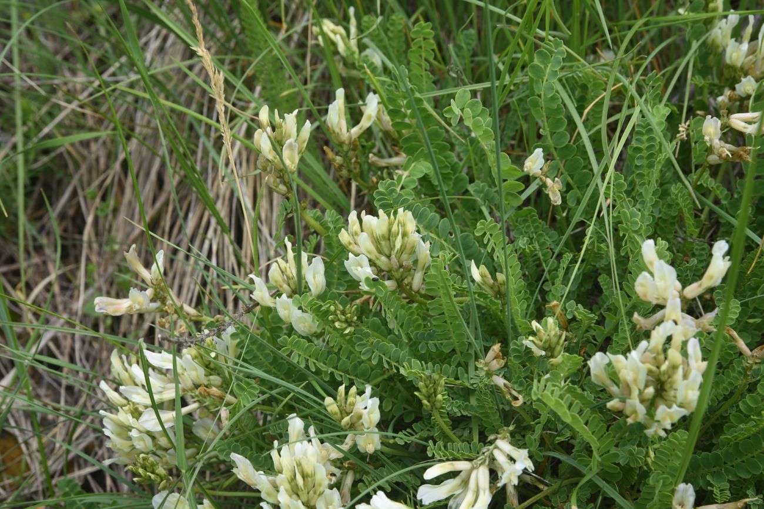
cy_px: 254
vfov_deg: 18.9
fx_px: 1528
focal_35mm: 72
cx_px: 382
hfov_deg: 28.1
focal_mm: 72
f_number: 14
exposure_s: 1/100
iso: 200
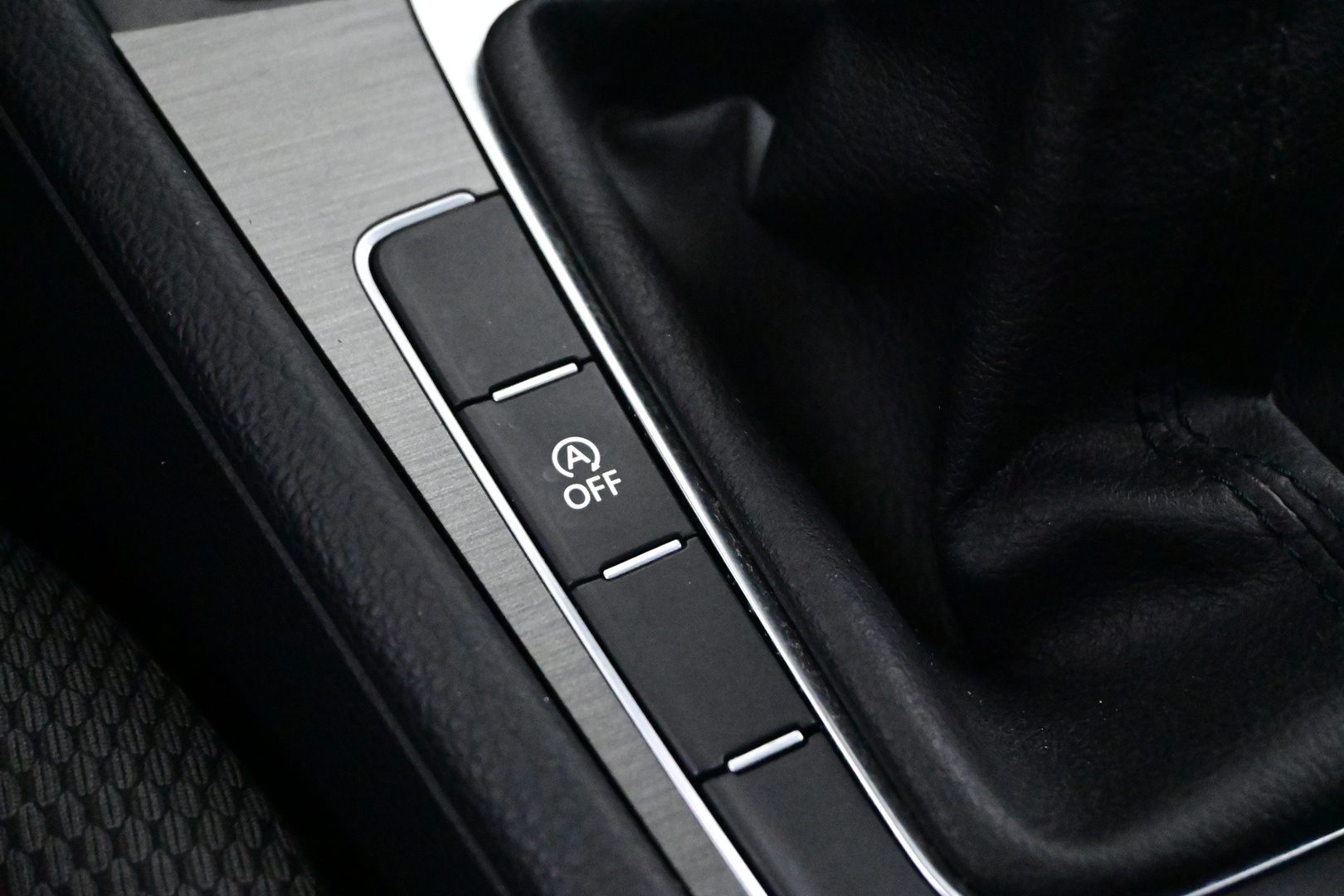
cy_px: 448
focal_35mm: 52
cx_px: 672
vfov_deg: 25.8
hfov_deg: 37.9
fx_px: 1960
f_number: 5.3
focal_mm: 35
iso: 18000
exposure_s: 1/60
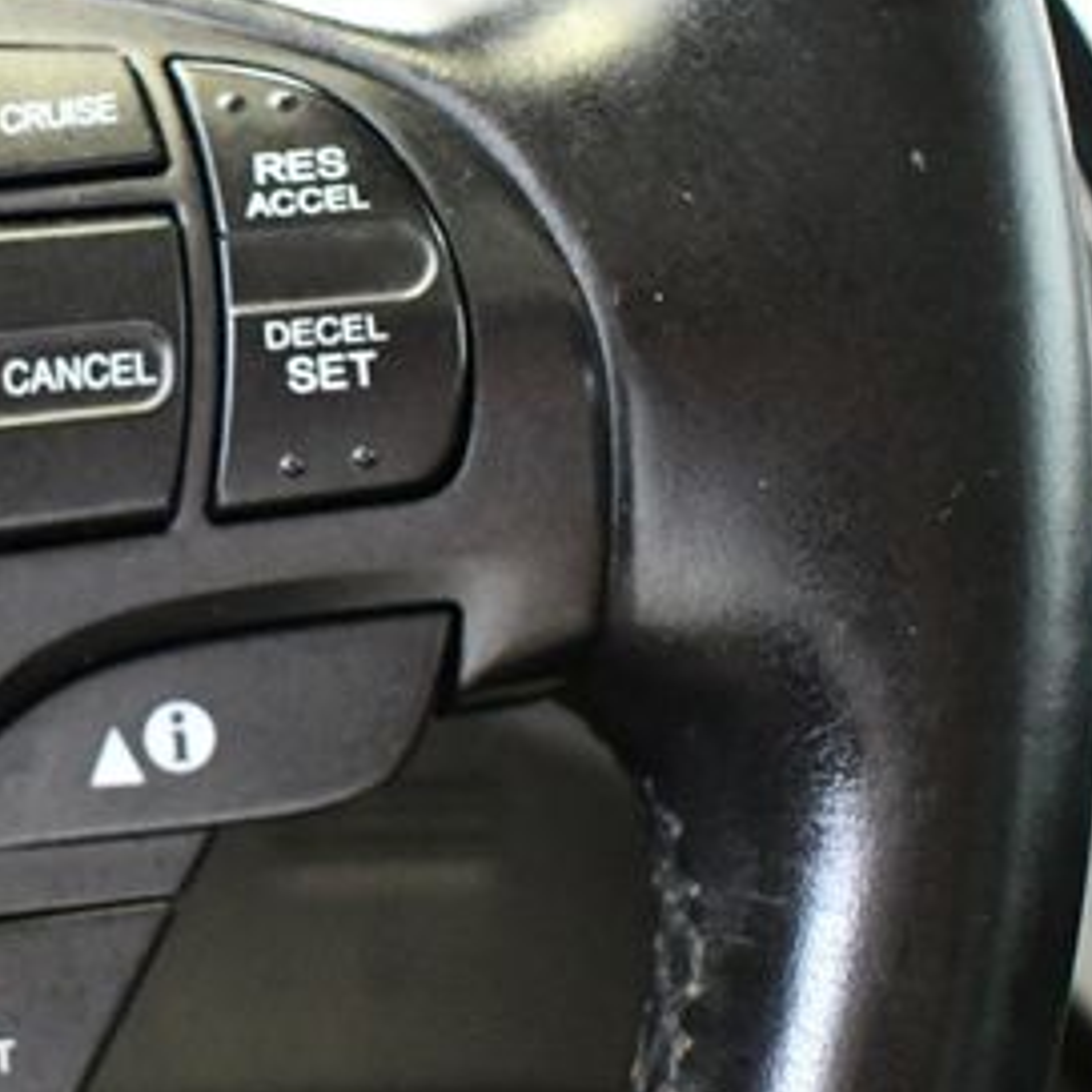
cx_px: -76
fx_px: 2570
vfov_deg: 24.0
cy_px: 618
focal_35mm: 72
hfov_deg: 22.7
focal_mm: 18
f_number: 3.5
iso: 7200
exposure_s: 1/60
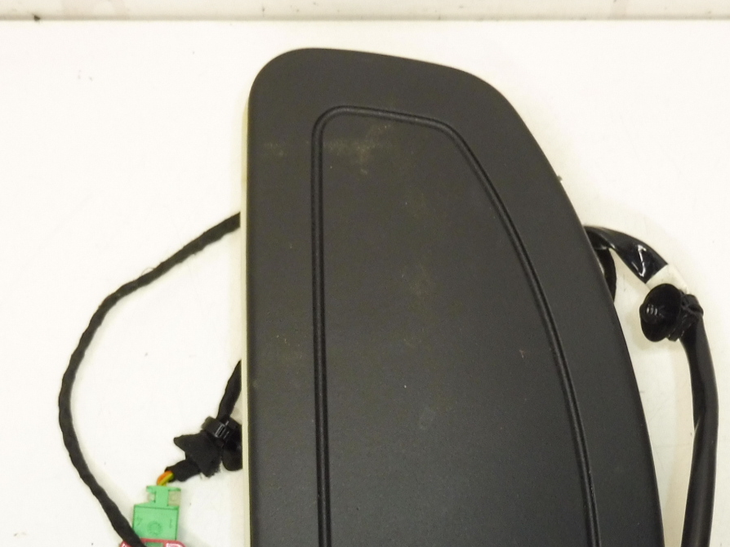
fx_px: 1160
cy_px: 429
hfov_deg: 34.9
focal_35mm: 55
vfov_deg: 26.1
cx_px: 391
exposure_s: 1/60
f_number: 3.5
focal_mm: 4.3
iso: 200
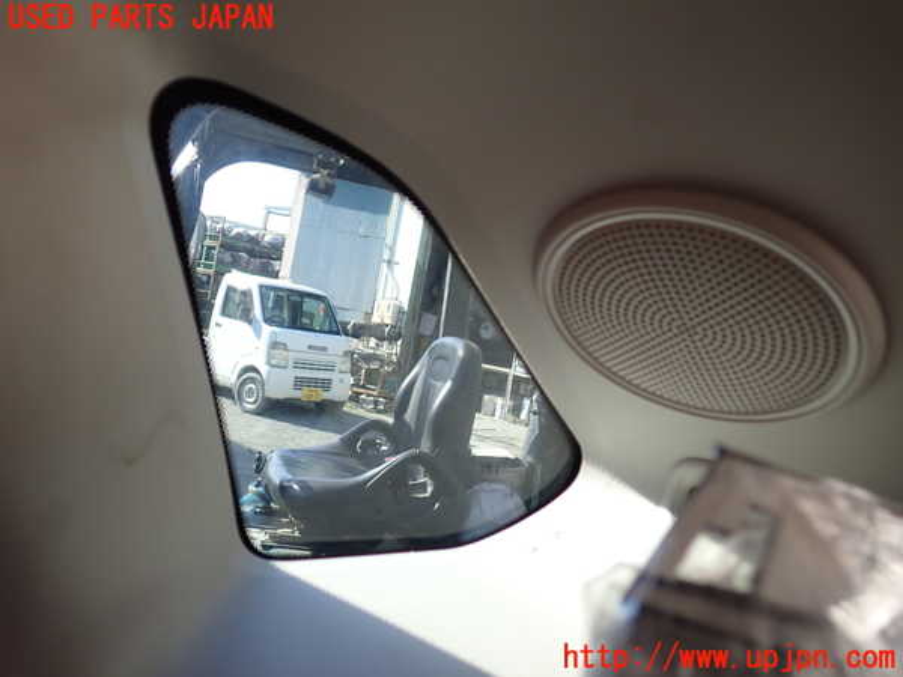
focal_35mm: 30
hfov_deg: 60.0
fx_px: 783
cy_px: 338
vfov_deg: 46.8
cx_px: 452
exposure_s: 1/160
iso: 100
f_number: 2.3
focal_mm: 5.4
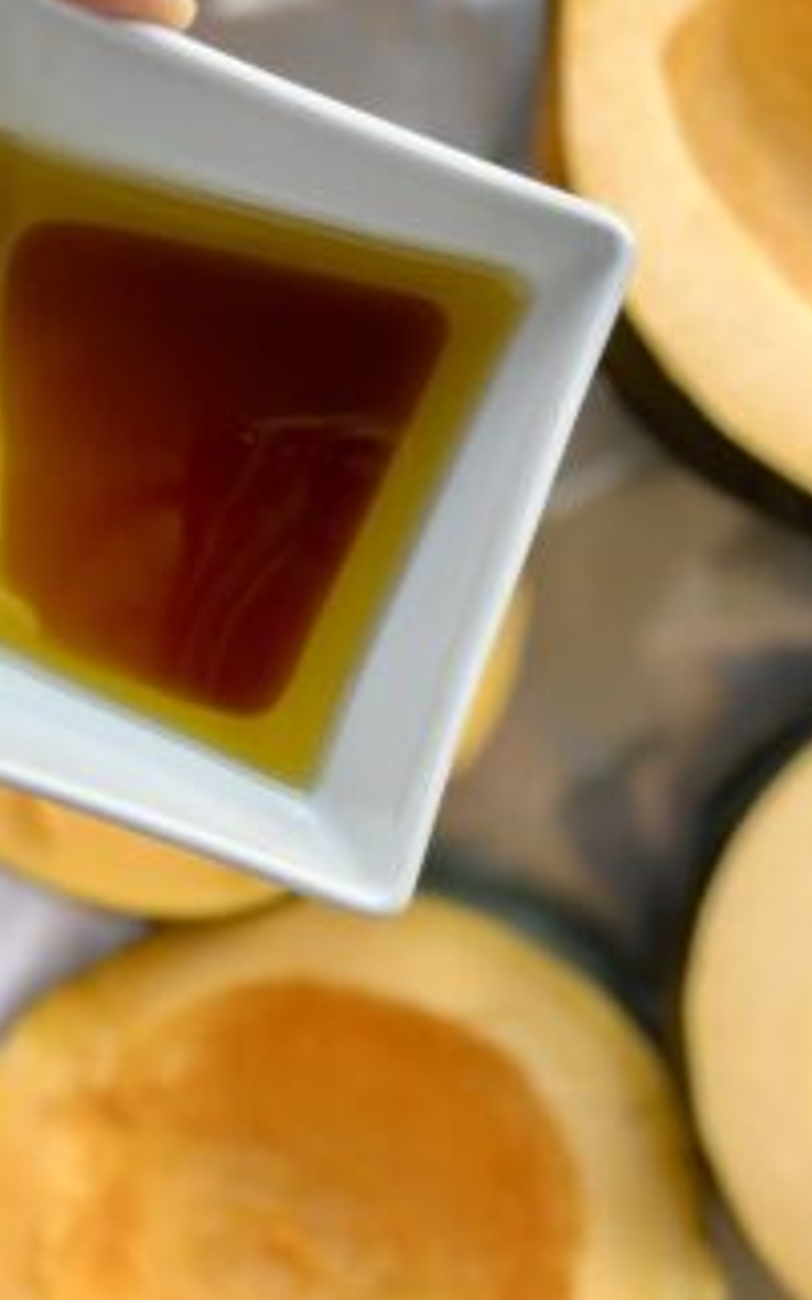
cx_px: 467
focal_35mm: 79
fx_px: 2800
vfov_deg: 26.1
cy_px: 743
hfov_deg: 16.5
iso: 64
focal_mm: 6.86
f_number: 1.78
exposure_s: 1/169
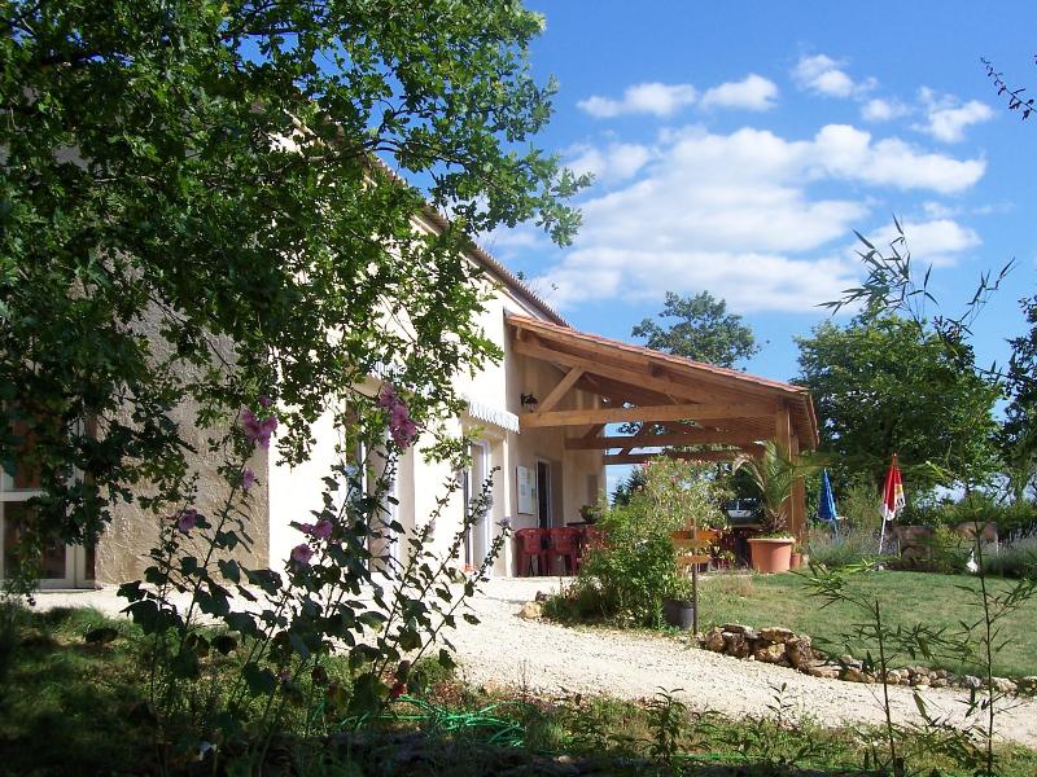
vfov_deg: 34.3
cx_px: 518
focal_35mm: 42
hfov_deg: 44.8
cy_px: 388
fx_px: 1258
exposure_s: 1/350
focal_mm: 7
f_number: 5.6
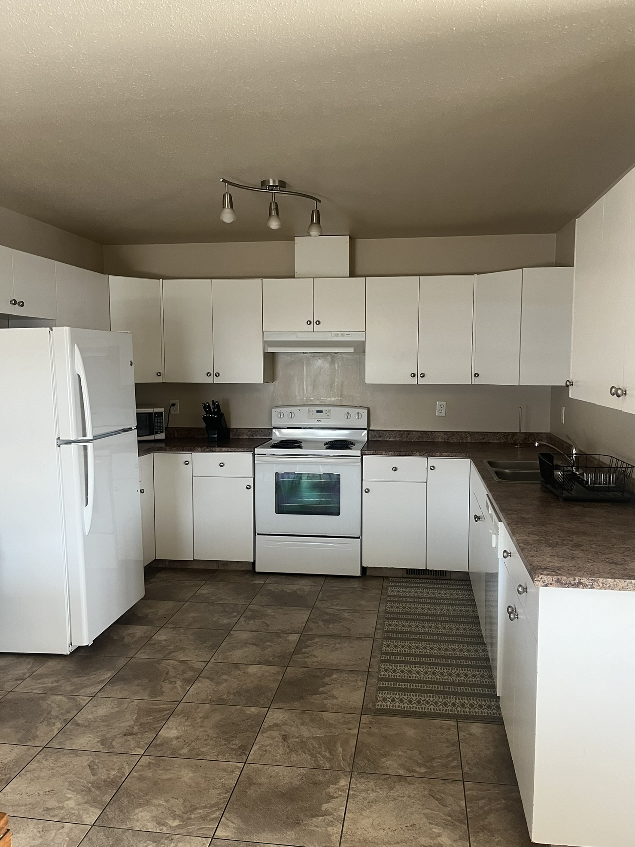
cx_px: 329
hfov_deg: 51.3
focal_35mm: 27
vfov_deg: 65.3
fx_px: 660
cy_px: 437
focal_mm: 5.1
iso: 160
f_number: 1.6
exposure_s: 1/60
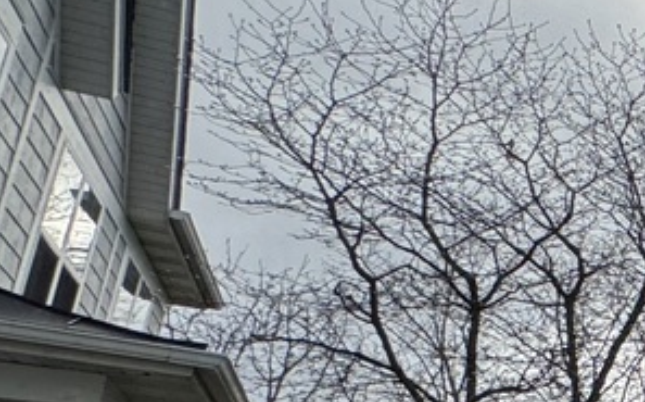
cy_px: 467
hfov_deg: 15.8
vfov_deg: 17.3
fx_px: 1264
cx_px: 1501
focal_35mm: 72
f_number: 2.2
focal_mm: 2.22
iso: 50
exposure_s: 1/944
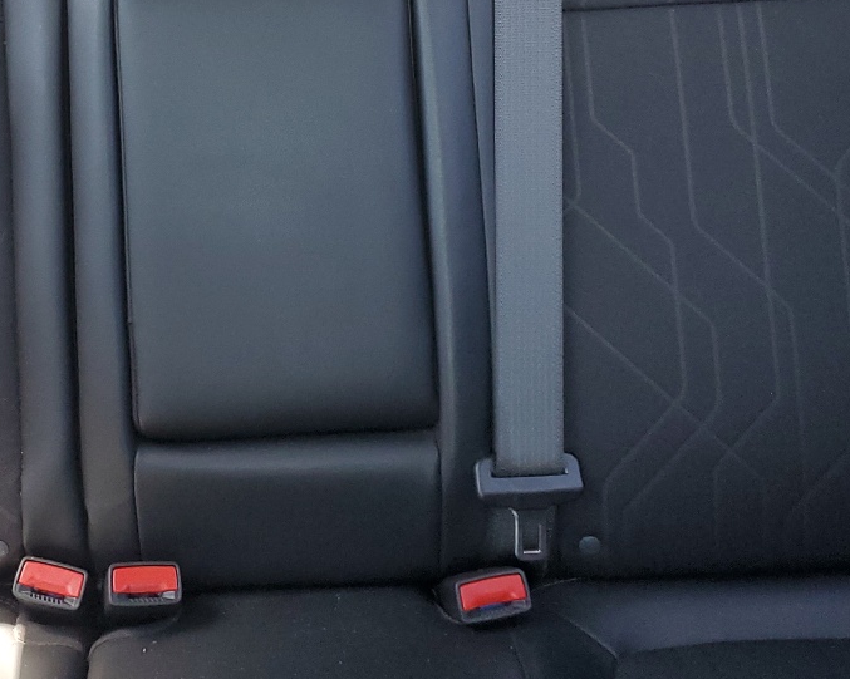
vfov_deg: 24.5
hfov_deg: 31.1
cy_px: 35
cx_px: 252
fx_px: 1509
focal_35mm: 60
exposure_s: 1/60.2
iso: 84
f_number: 1.5
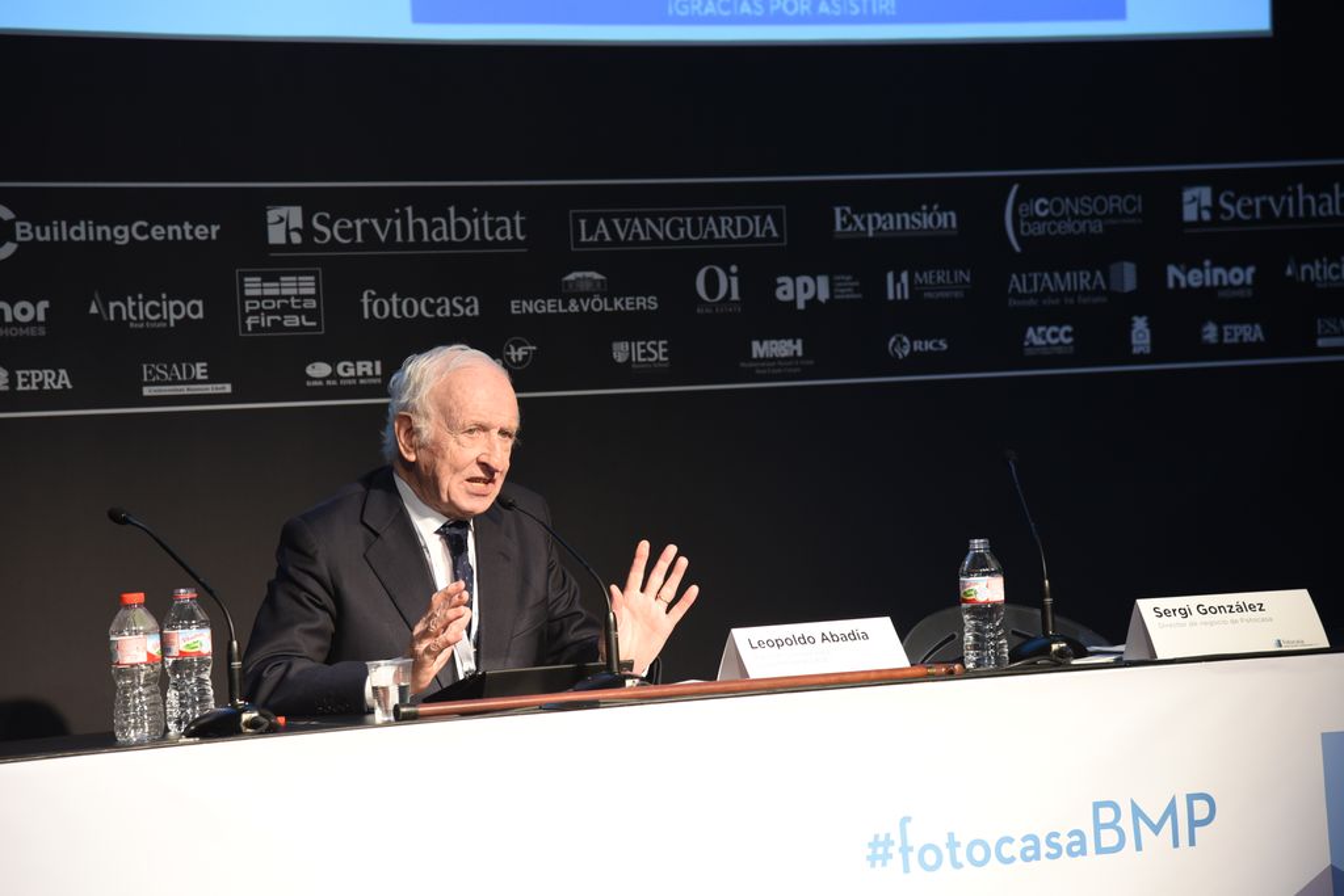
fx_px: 4480
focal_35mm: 120
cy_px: 448
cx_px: 672
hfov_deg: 17.1
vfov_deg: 11.4
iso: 1600
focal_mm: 120
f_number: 5
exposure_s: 1/160
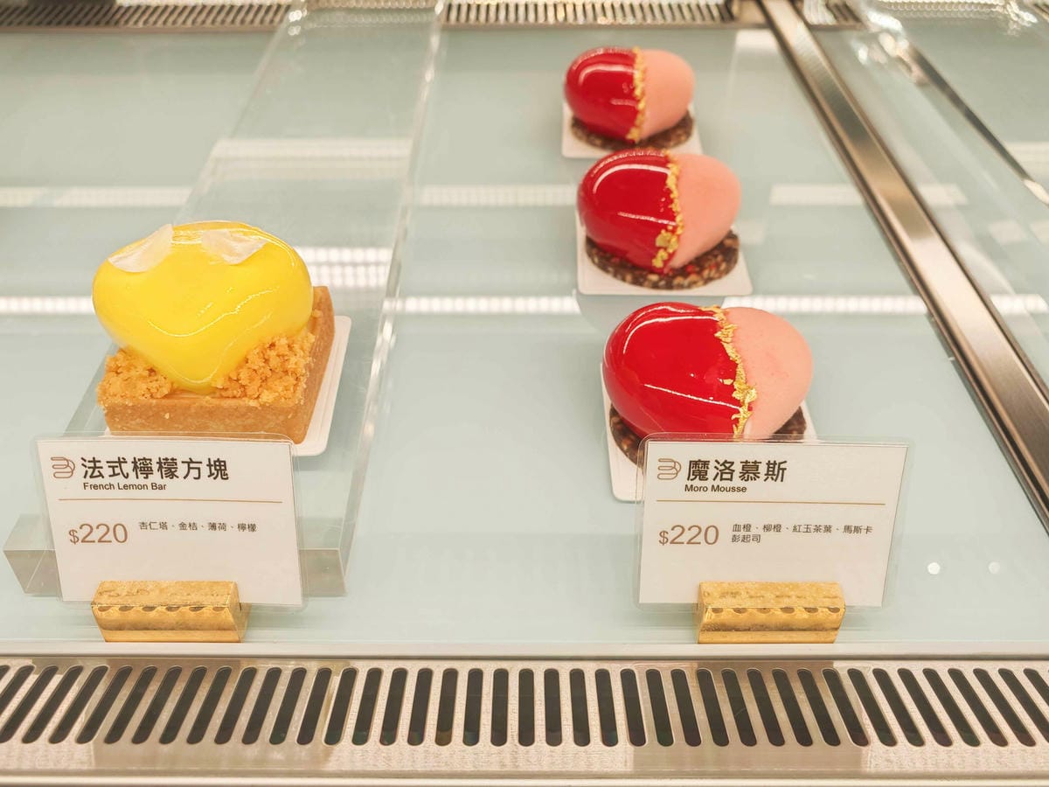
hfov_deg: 60.0
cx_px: 524
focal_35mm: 30
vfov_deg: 46.8
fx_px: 909
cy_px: 394
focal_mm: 8.72
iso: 160
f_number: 2.8
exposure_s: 1/121
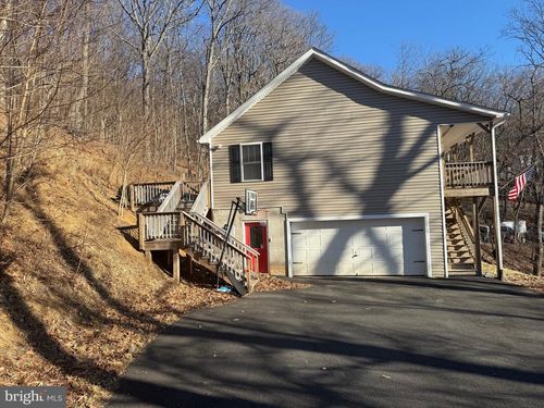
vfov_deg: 56.8
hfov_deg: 71.6
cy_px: 204
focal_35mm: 24
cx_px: 272
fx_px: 377
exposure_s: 1/2370
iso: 80
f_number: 1.78
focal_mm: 6.76
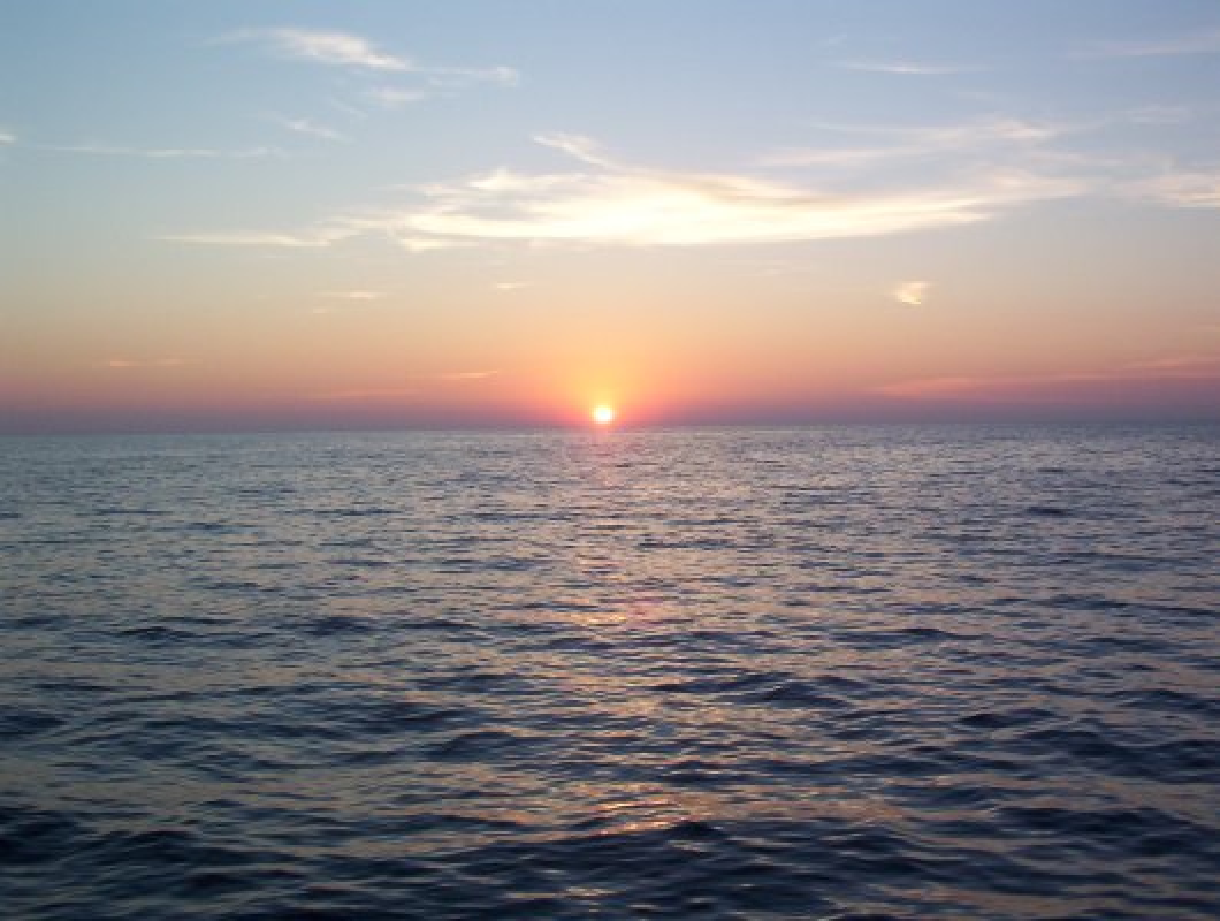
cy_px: 460
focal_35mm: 39
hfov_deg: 47.8
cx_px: 610
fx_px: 1378
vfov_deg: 37.0
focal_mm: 6
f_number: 4.5
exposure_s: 1/164
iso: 100
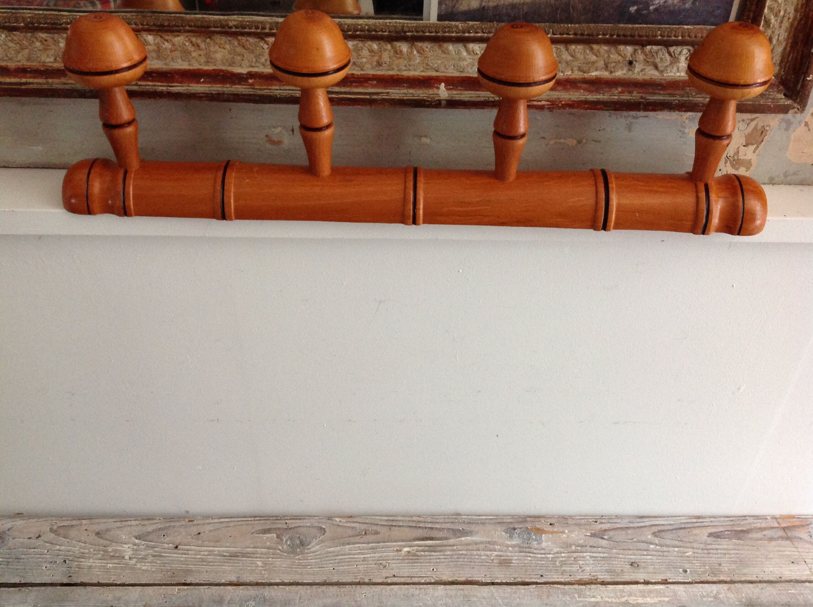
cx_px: 406
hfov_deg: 52.7
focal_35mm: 35
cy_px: 304
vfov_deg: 40.6
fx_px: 821
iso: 200
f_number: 2.4
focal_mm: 4.28
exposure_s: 1/15
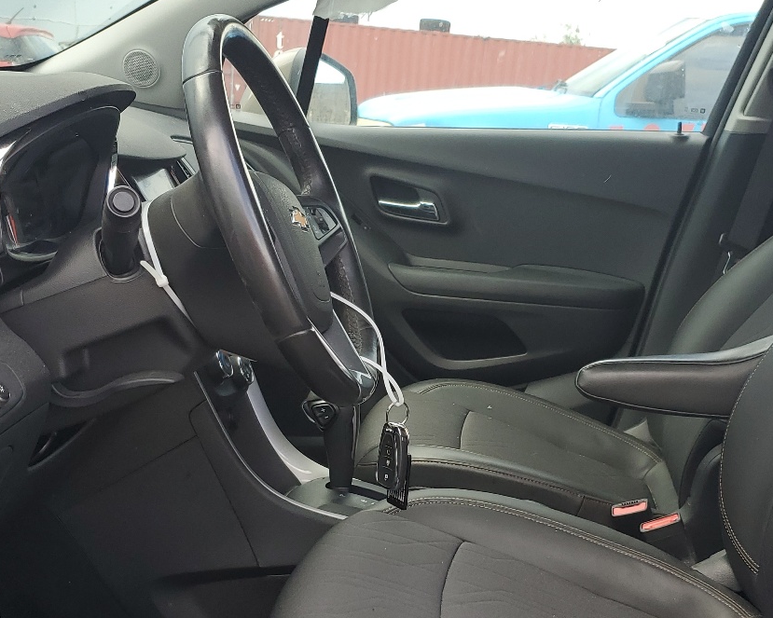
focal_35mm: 49
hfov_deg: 38.0
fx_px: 1121
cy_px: 447
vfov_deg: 30.4
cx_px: 438
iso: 50
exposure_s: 1/250
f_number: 1.5
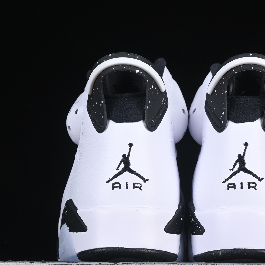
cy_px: 142
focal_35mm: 139
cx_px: 191
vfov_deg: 12.6
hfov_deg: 12.5
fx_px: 1204
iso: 160
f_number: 8
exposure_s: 1/100
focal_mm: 50
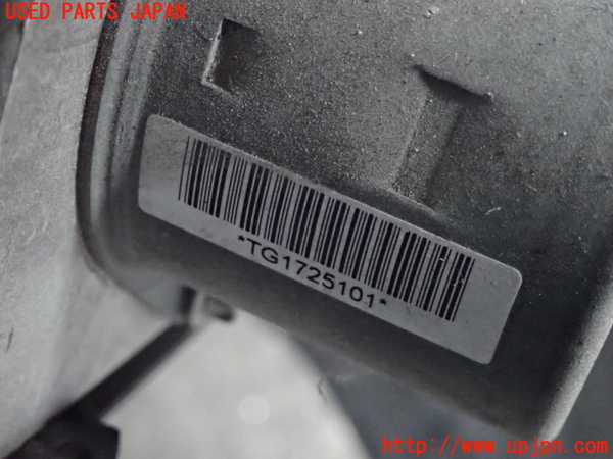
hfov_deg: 24.4
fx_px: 1417
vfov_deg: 18.4
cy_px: 230
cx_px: 306
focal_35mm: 80
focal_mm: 14.41
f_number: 4.4
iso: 3200
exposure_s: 1/20
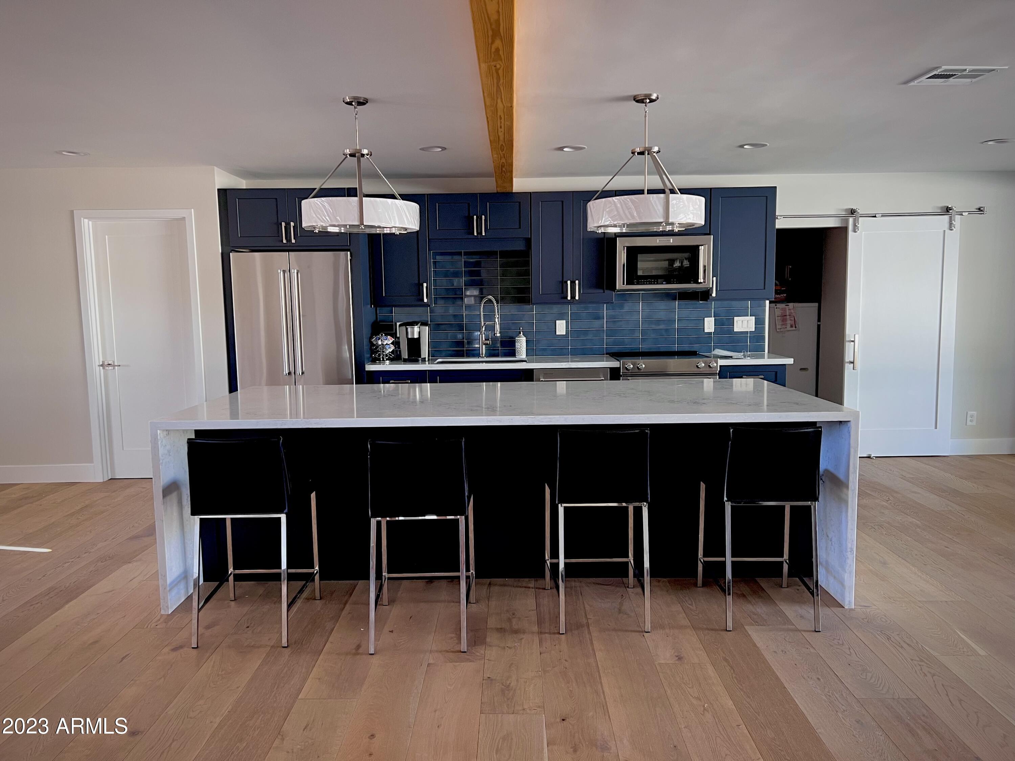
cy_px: 380
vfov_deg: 53.1
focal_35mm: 26
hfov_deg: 67.3
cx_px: 508
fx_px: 762
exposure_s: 1/71
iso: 125
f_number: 1.5
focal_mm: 5.7
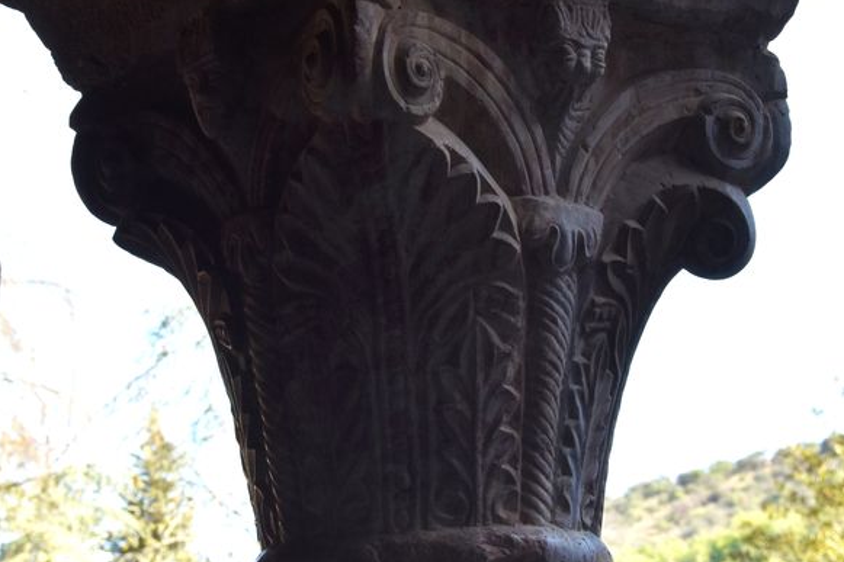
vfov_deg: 13.3
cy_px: 192
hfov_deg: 19.8
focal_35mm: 103
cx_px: 449
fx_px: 2414
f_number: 8
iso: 200
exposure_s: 1/250
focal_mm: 38
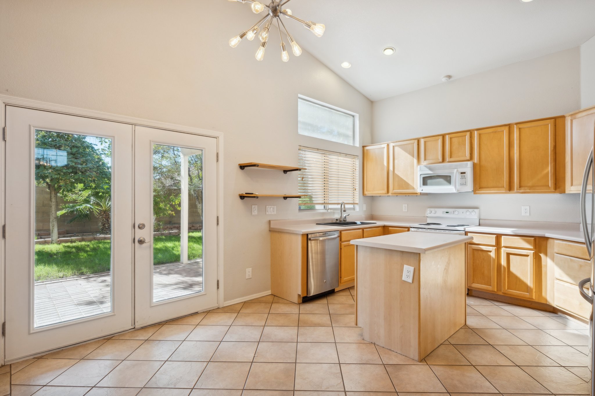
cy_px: 198
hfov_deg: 88.4
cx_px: 298
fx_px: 306
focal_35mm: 18
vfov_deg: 65.9
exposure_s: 1/125
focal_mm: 18.5
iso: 320
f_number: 8
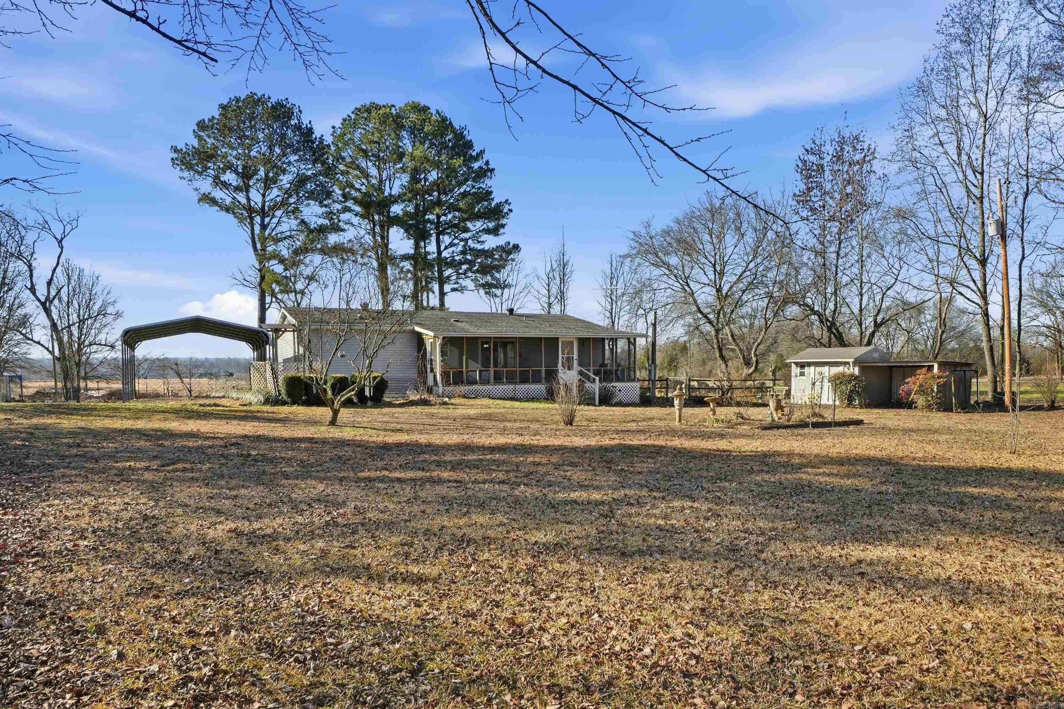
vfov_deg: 56.1
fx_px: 665
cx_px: 532
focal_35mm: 22
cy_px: 354
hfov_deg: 77.3
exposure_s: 1/1250
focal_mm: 15
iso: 250
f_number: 9
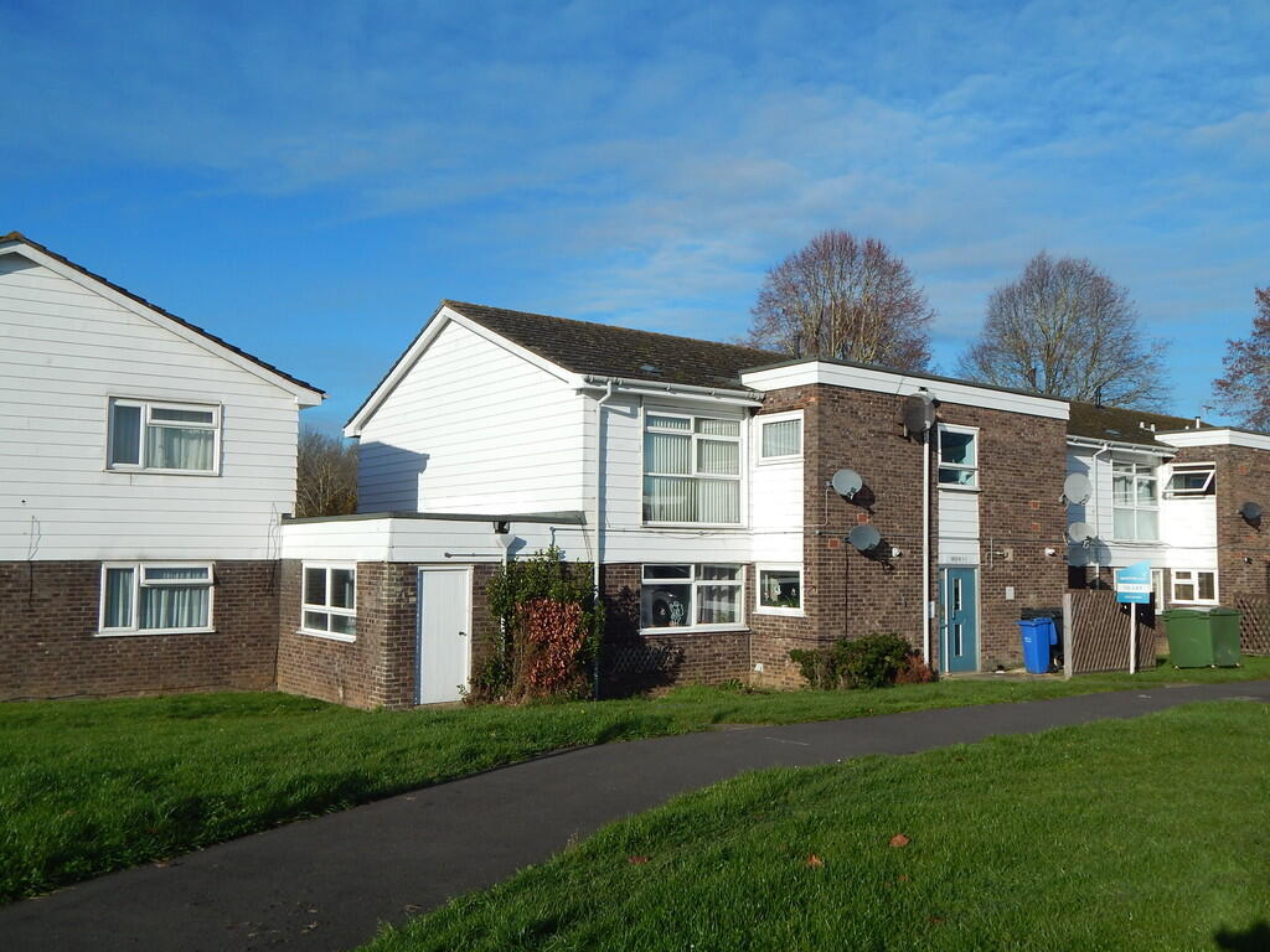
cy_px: 476
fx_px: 1137
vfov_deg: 45.4
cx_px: 635
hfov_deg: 58.4
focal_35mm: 31
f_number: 6.5
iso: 125
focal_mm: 5.6
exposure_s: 1/640
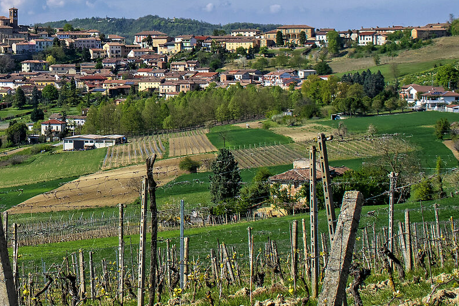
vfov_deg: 10.4
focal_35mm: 132
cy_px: 40
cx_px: 5
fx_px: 1676
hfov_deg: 15.3
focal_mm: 29
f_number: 5.6
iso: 200
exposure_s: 1/1600
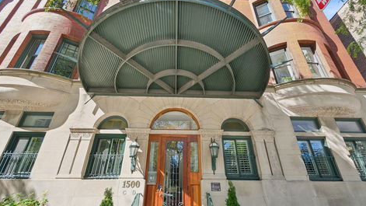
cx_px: 181
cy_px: 106
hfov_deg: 99.4
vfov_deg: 67.1
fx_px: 155
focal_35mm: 16
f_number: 11
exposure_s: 1/15
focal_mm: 10
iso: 100
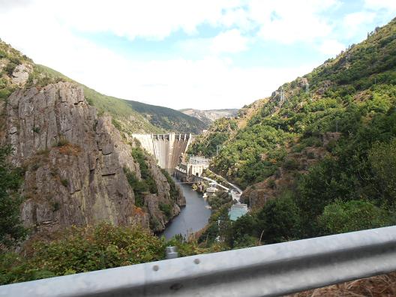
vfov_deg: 56.8
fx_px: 275
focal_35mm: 24
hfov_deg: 71.6
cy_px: 148
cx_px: 198
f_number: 3
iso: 80
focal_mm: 4.2
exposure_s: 1/500
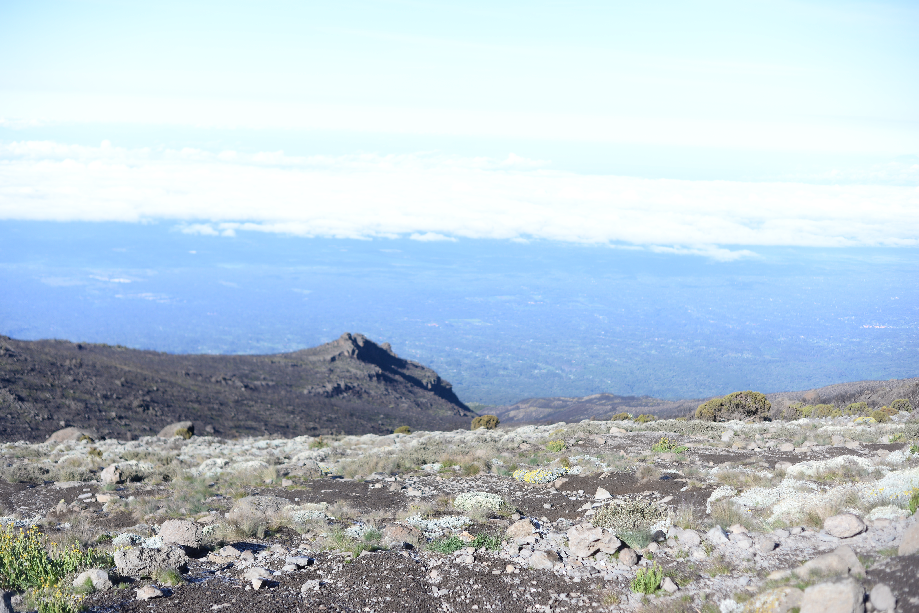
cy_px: 306
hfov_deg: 39.6
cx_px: 460
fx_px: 1277
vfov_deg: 27.0
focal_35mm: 50
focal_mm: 50
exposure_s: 1/2000
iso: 140
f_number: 2.8
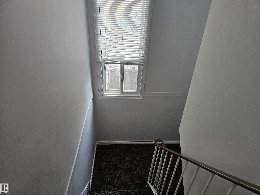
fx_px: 173
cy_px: 98
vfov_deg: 58.9
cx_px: 130
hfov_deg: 73.9
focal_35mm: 23
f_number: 1.7
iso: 250
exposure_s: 1/120
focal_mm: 6.3
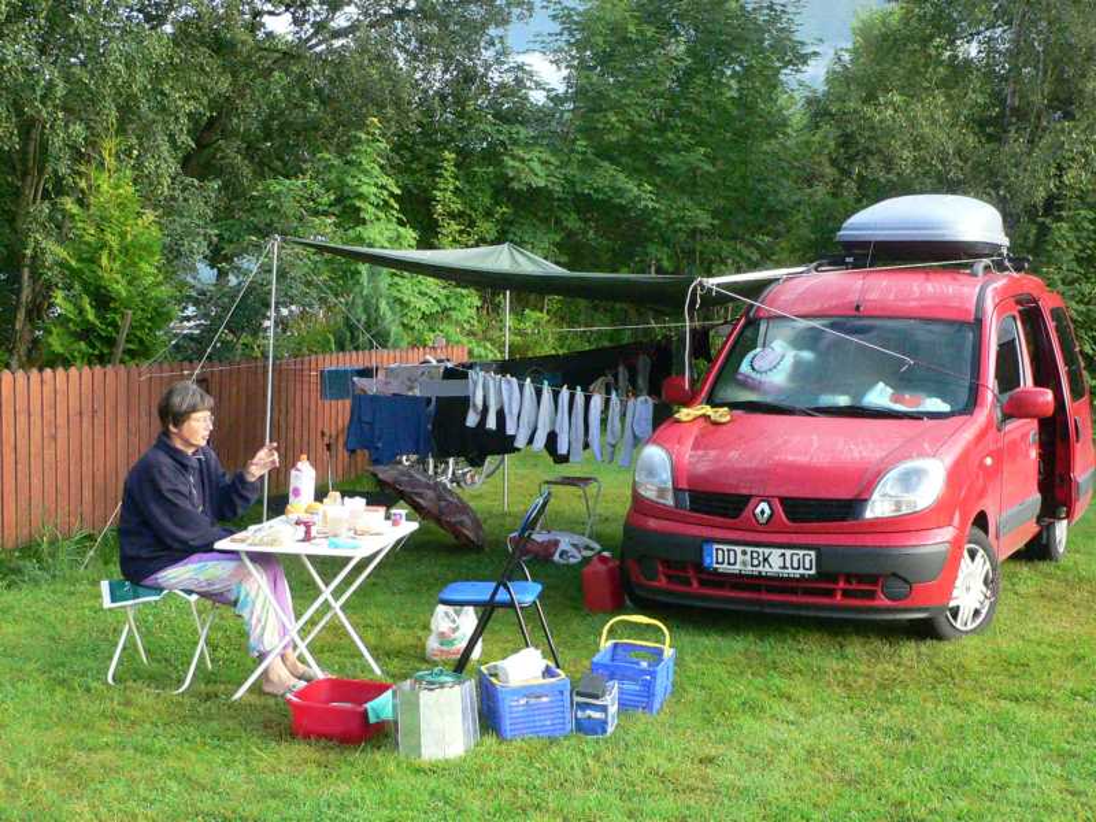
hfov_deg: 36.2
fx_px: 1678
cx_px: 548
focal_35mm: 53
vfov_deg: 27.5
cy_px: 411
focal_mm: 7
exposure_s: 1/250
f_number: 4
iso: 400
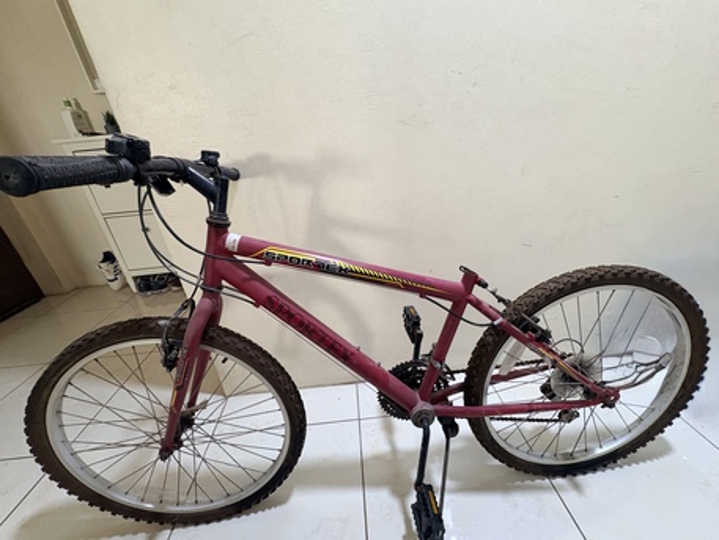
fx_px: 291
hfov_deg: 102.0
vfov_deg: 85.7
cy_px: 270
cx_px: 360
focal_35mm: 14
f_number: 2.2
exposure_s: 1/60
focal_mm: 2.22
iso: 400
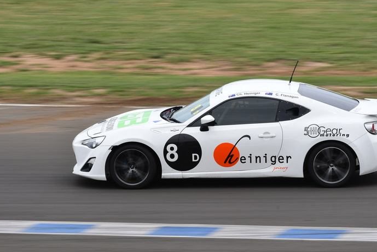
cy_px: 109
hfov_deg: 3.8
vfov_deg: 2.5
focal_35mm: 540
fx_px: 5657
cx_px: 197
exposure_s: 1/200
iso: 250
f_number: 13
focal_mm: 310
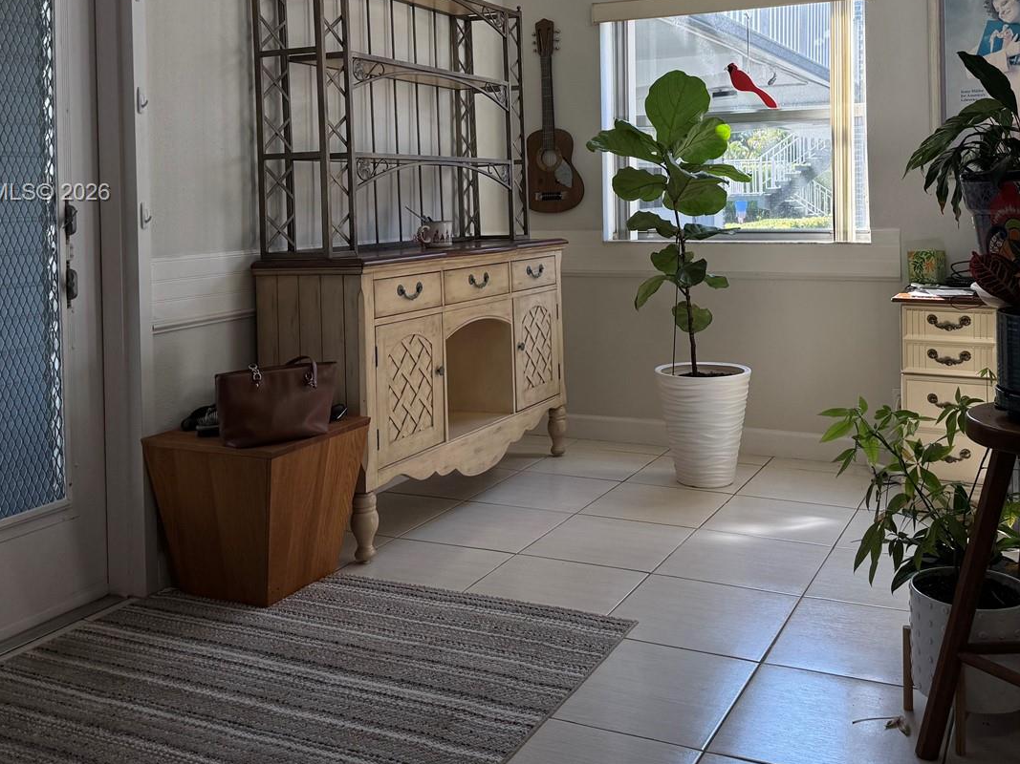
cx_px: 577
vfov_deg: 38.7
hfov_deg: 51.2
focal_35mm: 36
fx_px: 1061
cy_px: 194
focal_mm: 6.76
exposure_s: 1/621
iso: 80
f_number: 1.78
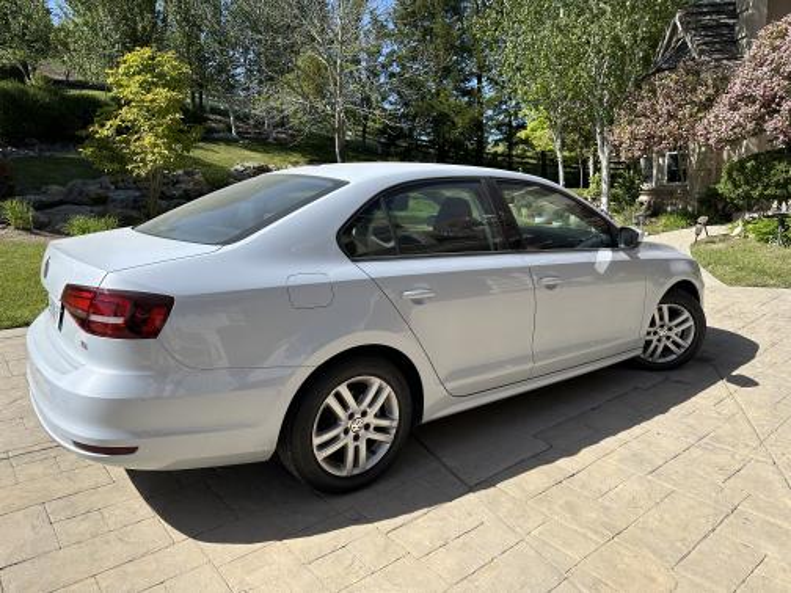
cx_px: 396
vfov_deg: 56.8
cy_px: 296
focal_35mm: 24
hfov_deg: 71.6
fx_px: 548
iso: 80
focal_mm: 6.86
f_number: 1.78
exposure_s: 1/3247
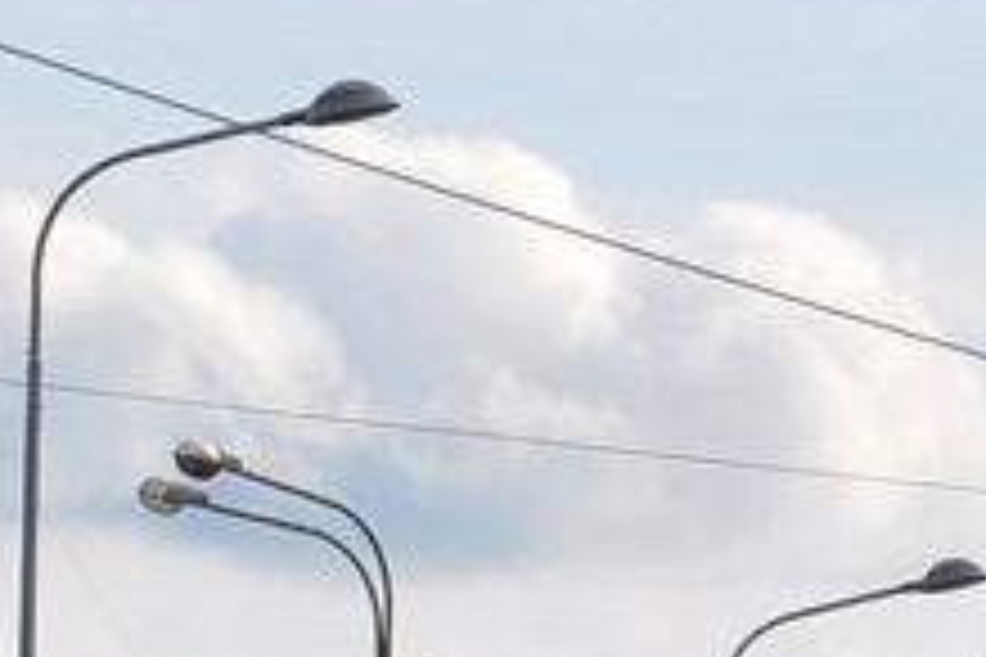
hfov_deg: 3.1
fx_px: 18404
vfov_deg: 2.0
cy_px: 806
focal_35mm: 672
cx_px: 1697
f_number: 7.1
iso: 200
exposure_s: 1/400
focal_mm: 70
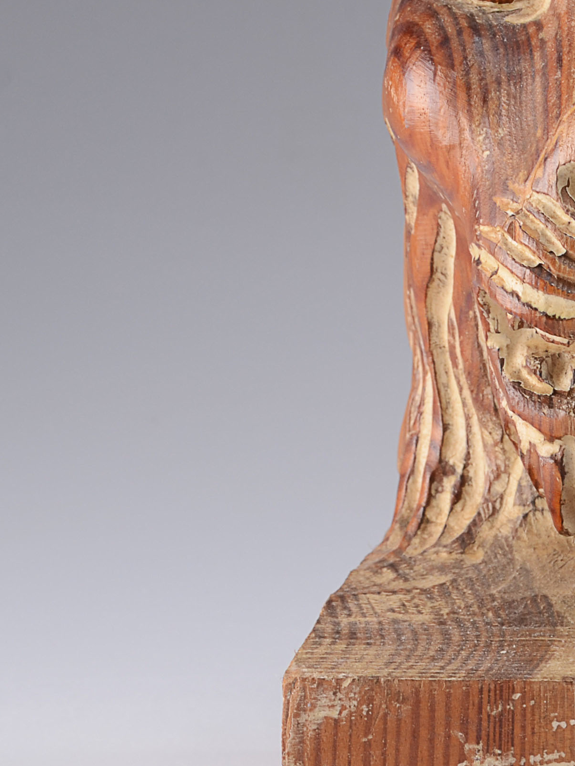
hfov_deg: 7.8
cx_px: 972
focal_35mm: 185
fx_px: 4096
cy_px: 300
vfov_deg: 10.7
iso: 100
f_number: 10
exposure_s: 1/80
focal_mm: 42
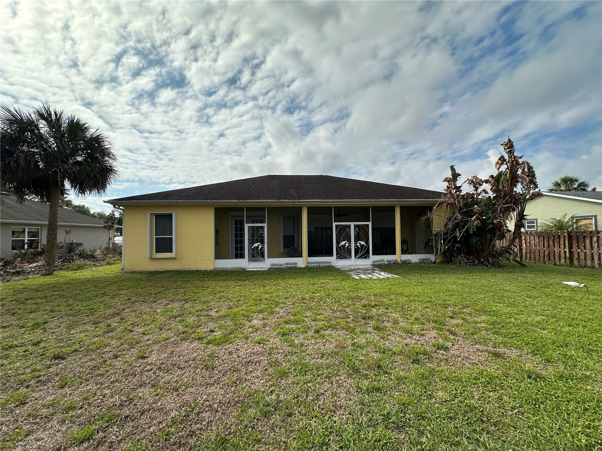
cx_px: 301
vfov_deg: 85.7
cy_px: 226
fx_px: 243
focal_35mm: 14
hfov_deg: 102.1
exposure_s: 1/3401
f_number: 2.2
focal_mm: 2.22
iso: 50
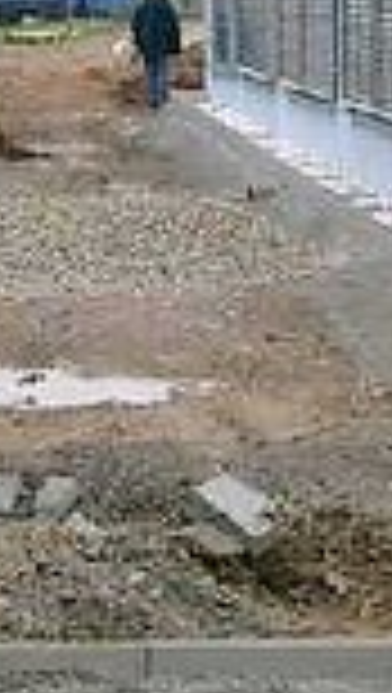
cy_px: 225
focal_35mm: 157
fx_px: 2892
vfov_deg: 13.7
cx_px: 131
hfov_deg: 7.8
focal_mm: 7.6
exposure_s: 1/640
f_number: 2.6
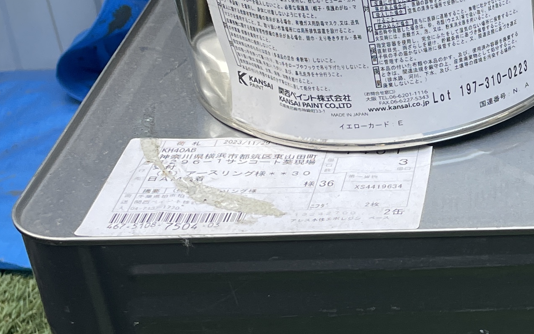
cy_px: 167
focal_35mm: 87
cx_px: 626
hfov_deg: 22.1
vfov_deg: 15.0
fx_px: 1266
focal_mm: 4.2
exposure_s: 1/121
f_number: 1.6
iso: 50
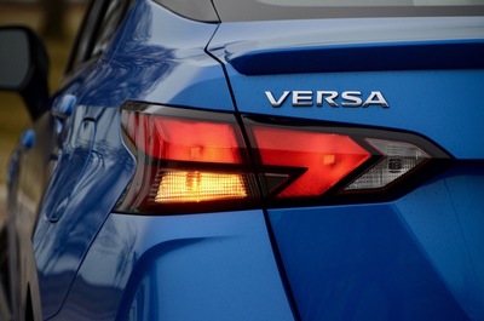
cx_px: 242
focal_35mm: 300
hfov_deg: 6.9
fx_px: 4025
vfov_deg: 4.6
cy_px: 160
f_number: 5.6
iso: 800
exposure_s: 1/1250
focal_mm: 200
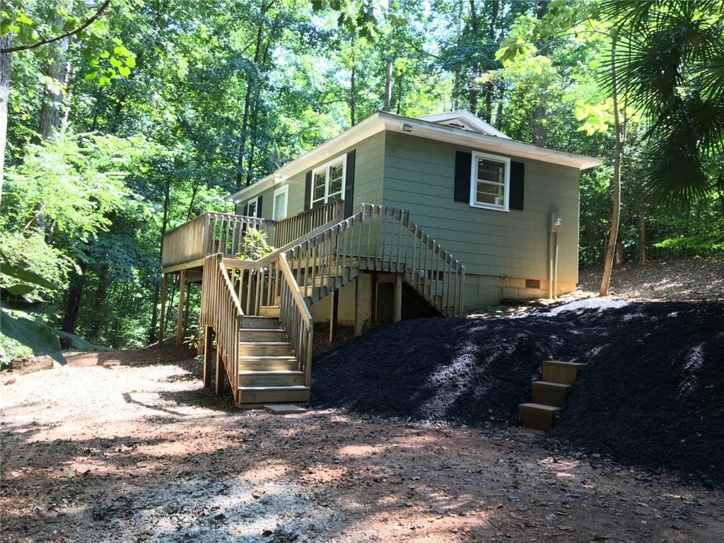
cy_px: 272
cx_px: 362
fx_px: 607
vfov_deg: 48.2
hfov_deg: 61.7
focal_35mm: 29
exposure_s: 1/60
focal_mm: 4.15
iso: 32
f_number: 2.2
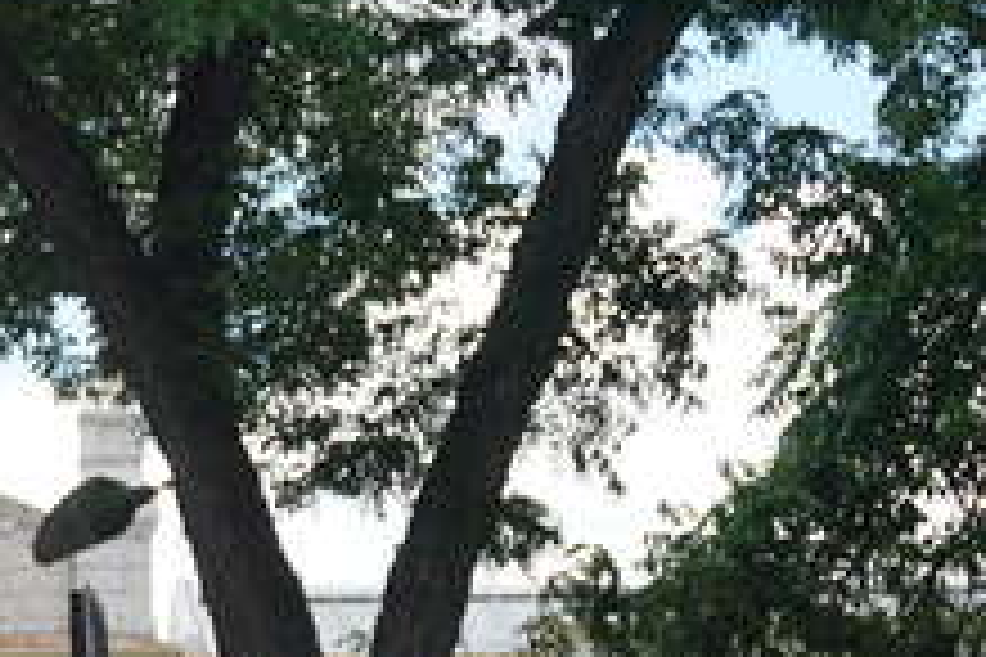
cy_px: 700
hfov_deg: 10.8
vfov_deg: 7.6
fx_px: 4952
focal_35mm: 181
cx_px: -666
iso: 100
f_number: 5.6
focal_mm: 33
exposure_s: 1/160
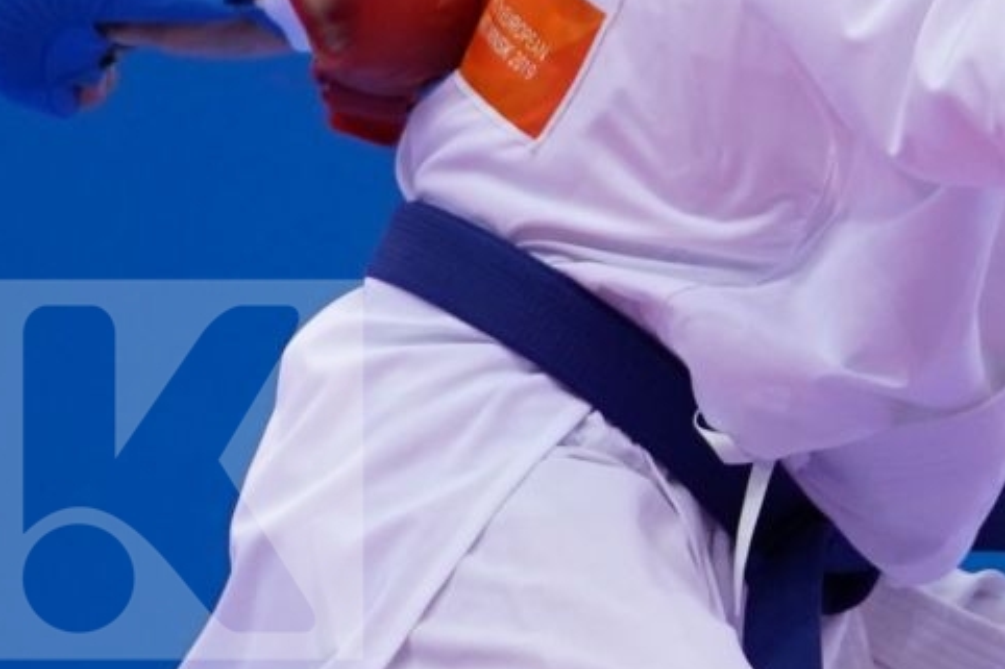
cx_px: 1583
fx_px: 23134
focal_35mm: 829
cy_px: -271
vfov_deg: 1.7
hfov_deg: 2.5
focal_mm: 148
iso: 1250
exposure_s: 1/1000
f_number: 2.8
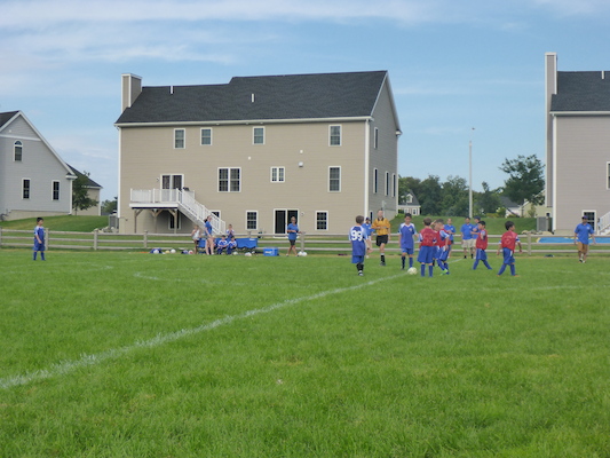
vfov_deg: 25.2
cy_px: 229
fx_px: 1022
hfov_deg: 33.2
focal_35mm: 58
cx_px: 305
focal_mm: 10.4
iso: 200
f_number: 5
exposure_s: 1/500
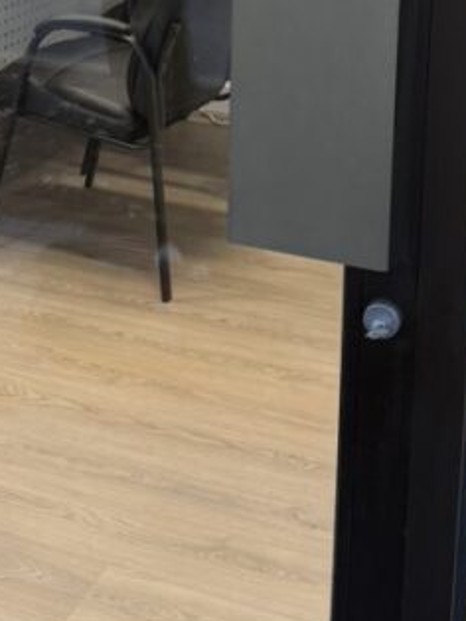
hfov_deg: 18.6
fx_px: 1401
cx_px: 51
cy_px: -16
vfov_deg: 23.8
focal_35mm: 78
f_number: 1.78
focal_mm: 6.76
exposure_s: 1/120
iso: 160
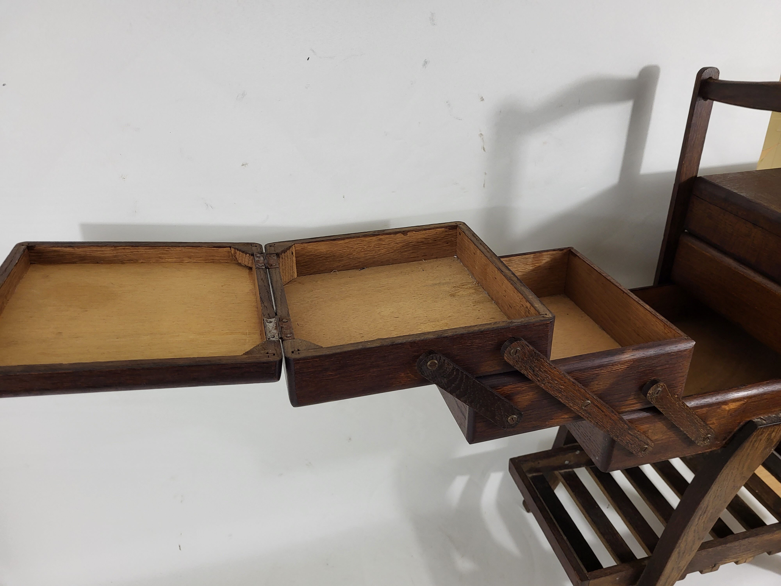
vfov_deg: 53.1
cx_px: 390
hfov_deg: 67.3
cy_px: 293
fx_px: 587
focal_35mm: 26
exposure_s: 1/50
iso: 200
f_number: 1.8
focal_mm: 5.4
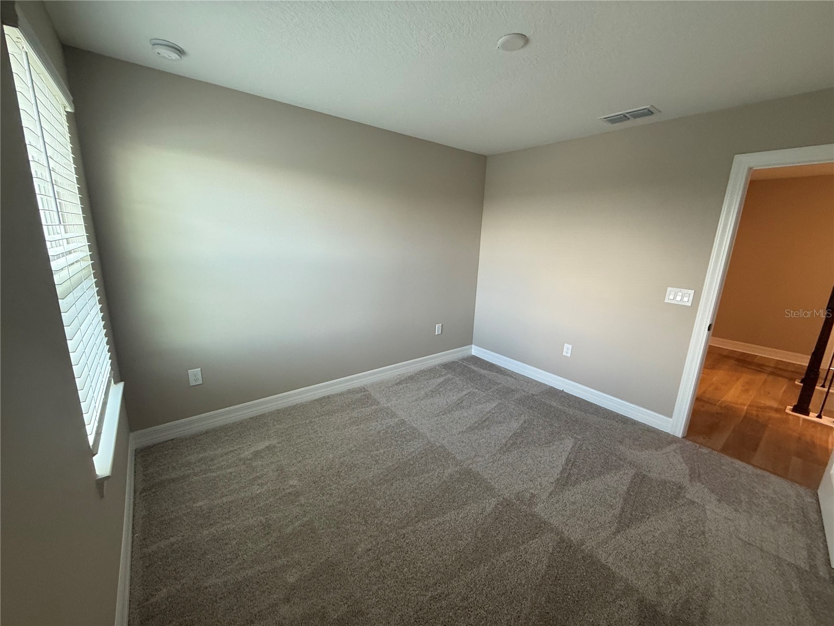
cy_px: 313
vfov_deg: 85.7
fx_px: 337
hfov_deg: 102.1
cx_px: 417
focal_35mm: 14
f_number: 2.2
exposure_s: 1/60
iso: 200
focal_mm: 2.22
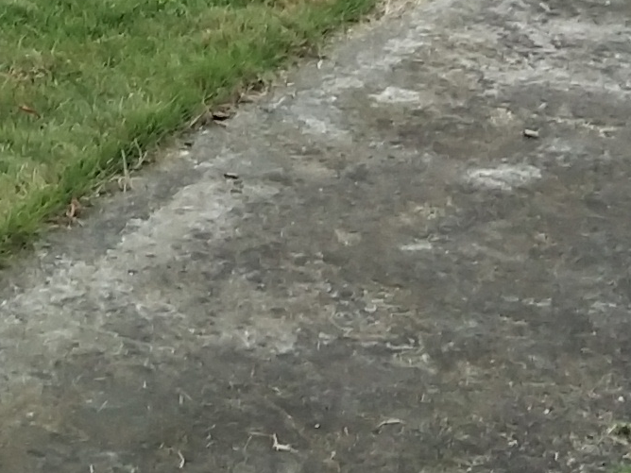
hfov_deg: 10.2
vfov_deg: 7.3
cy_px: -611
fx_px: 3518
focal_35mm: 193
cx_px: 58
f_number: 2.2
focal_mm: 3.69
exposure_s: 1/50
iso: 50
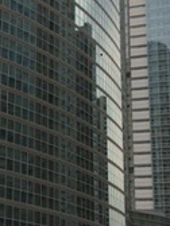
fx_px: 602
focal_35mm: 92
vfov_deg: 21.3
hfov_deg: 15.0
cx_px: -82
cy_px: 142
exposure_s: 1/1786
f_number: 2.2
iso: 32
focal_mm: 4.15
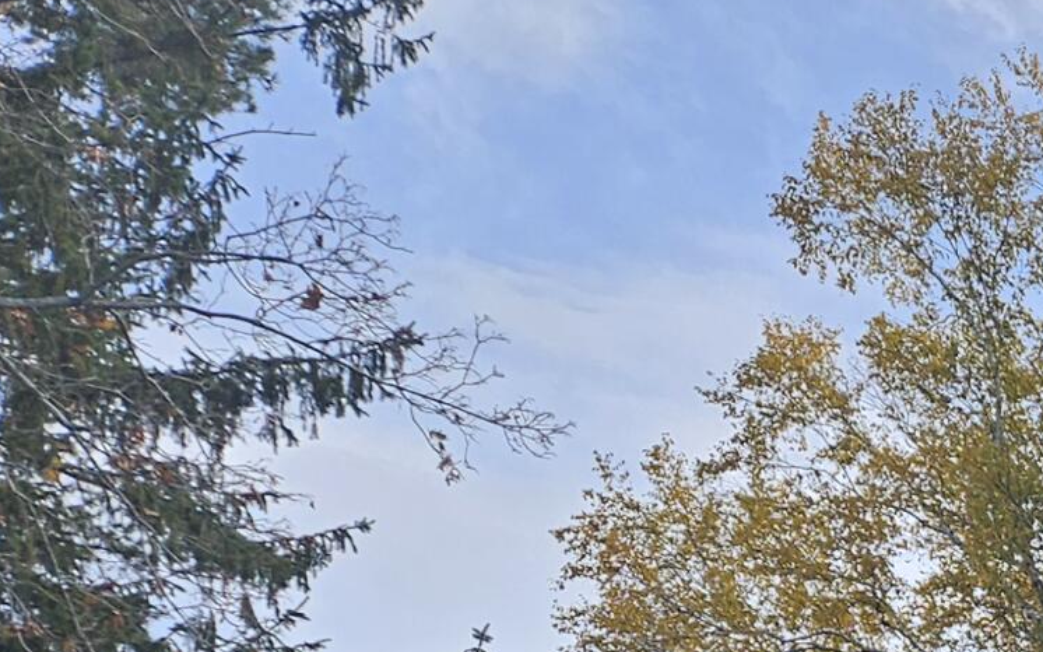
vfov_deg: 12.1
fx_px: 2785
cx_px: 1839
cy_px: 1238
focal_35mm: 98
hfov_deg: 17.5
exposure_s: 1/583
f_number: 1.8
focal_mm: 5.4
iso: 25
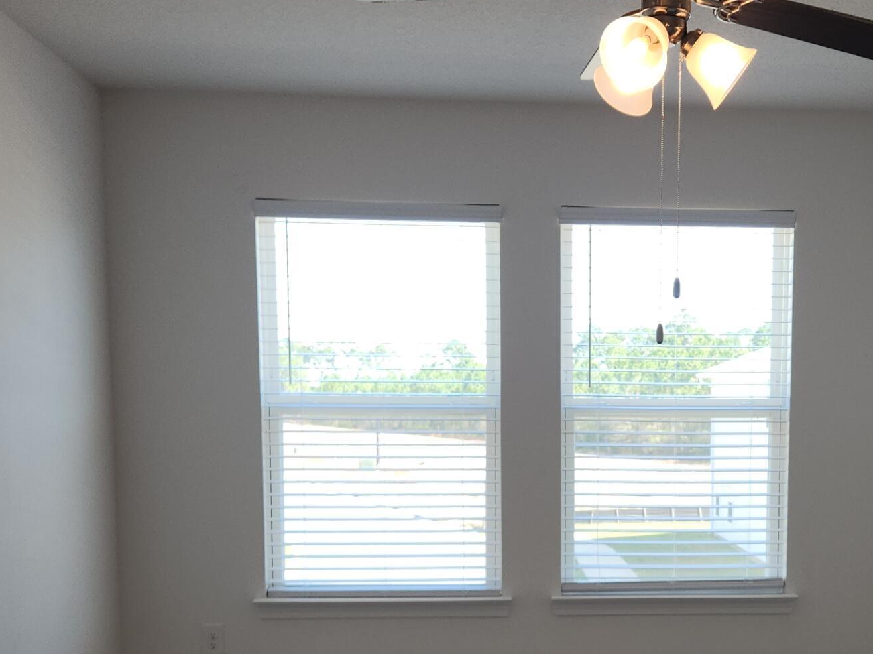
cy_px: 544
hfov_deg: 35.6
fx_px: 1336
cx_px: 617
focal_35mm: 53
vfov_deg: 26.9
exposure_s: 1/120
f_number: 1.8
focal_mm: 5.4
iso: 25
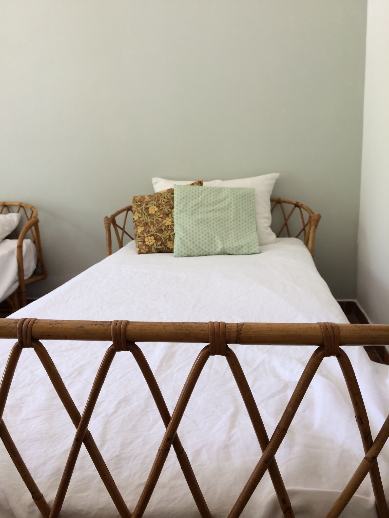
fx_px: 435
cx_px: 194
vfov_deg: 61.7
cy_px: 259
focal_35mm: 29
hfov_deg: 48.2
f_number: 2.2
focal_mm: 4.15
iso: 32
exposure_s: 1/33
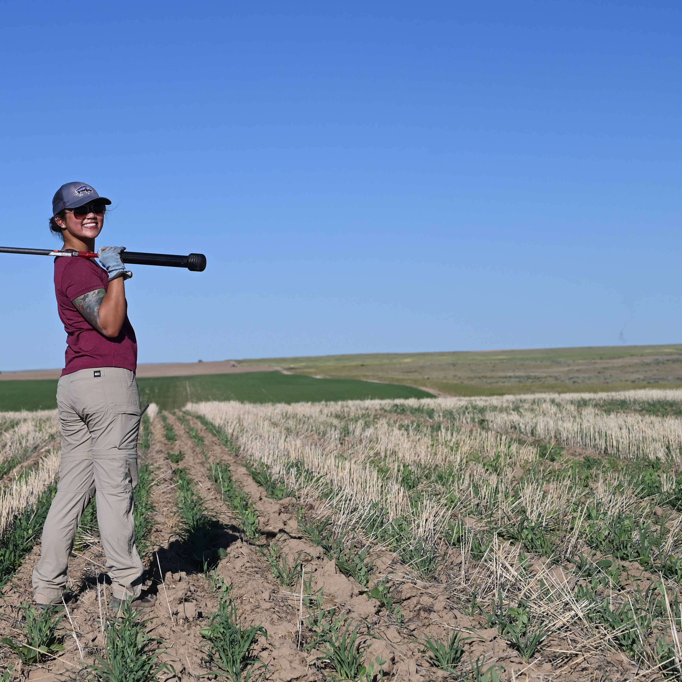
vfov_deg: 21.1
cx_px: 150
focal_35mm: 82
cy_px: 329
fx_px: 1828
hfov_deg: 20.9
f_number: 5.6
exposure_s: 1/5000
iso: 400
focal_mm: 50
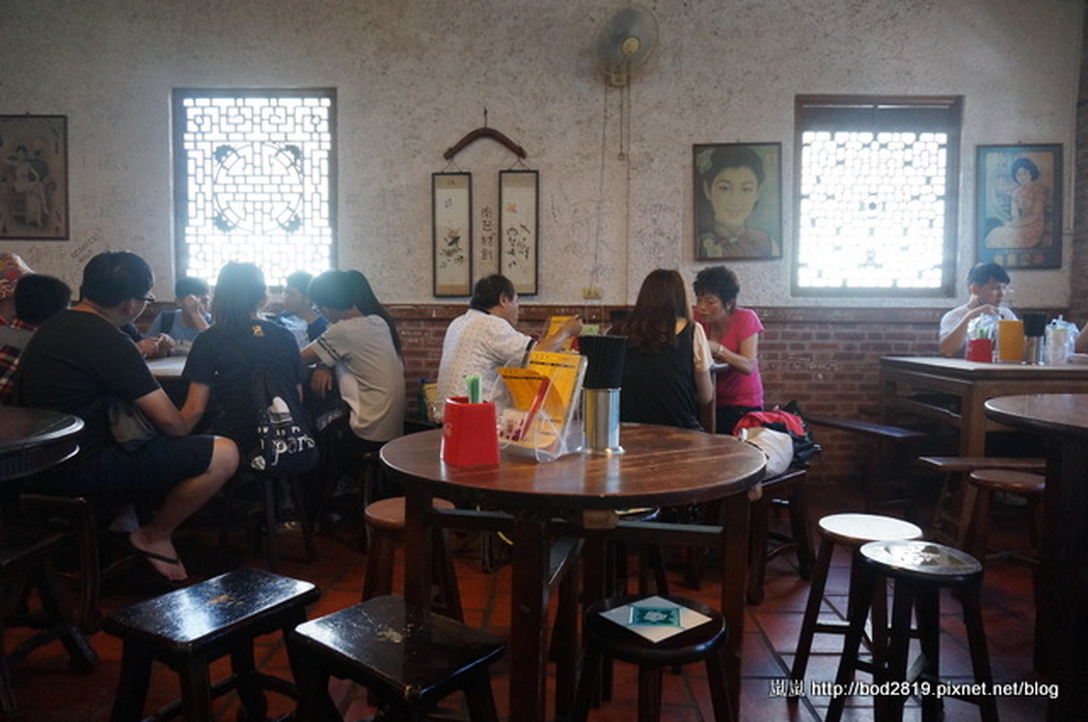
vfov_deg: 53.0
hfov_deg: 73.8
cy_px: 361
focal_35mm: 24
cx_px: 544
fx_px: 724
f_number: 4
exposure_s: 1/160
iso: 1600
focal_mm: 16
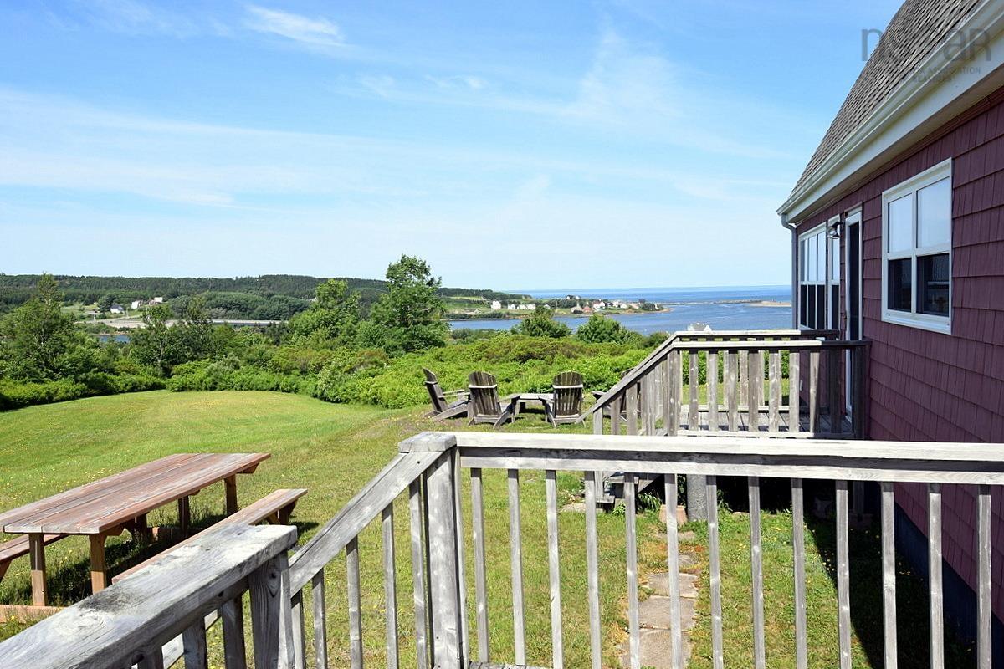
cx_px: 502
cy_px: 334
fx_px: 837
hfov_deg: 61.9
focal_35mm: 30
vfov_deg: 43.6
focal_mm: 20
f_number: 9
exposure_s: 1/320
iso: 200
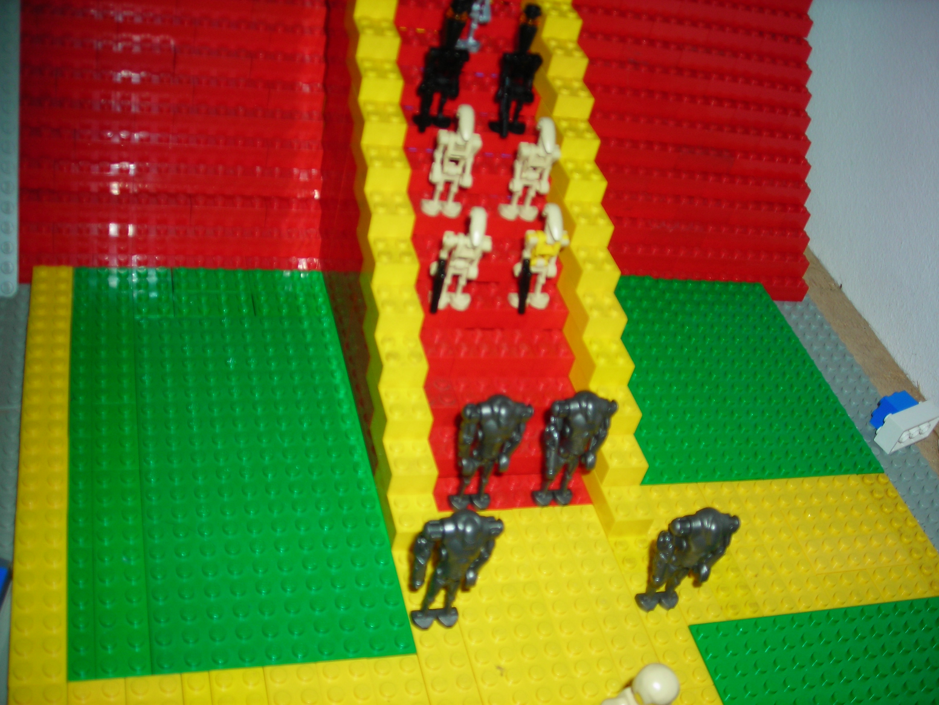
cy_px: 352
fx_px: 1031
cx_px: 470
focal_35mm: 38
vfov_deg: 37.7
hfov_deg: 49.0
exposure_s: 1/60.1
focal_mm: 6.3
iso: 50
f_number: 3.2
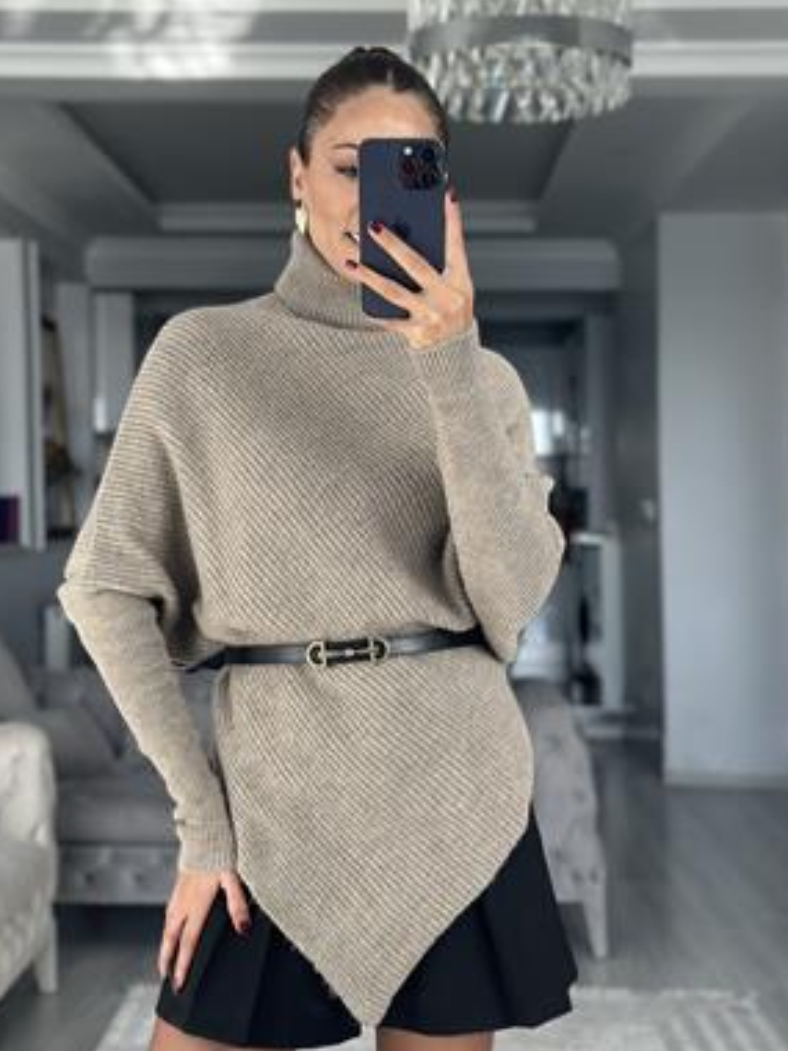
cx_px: 335
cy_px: 523
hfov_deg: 22.9
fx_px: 1943
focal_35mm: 64
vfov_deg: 30.3
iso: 80
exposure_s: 1/175
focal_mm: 6.86
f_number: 1.78
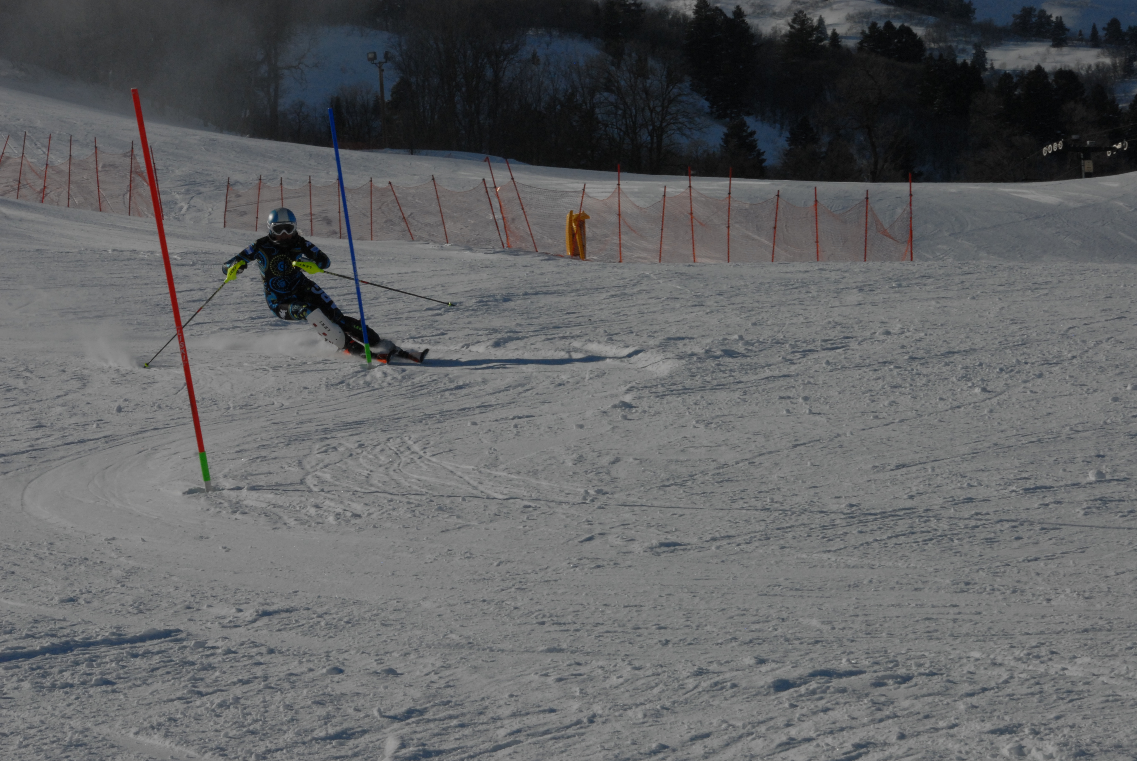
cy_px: 380
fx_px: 3889
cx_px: 568
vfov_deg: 11.2
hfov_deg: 16.6
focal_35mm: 123
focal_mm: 82
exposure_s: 1/500
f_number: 29
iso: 400
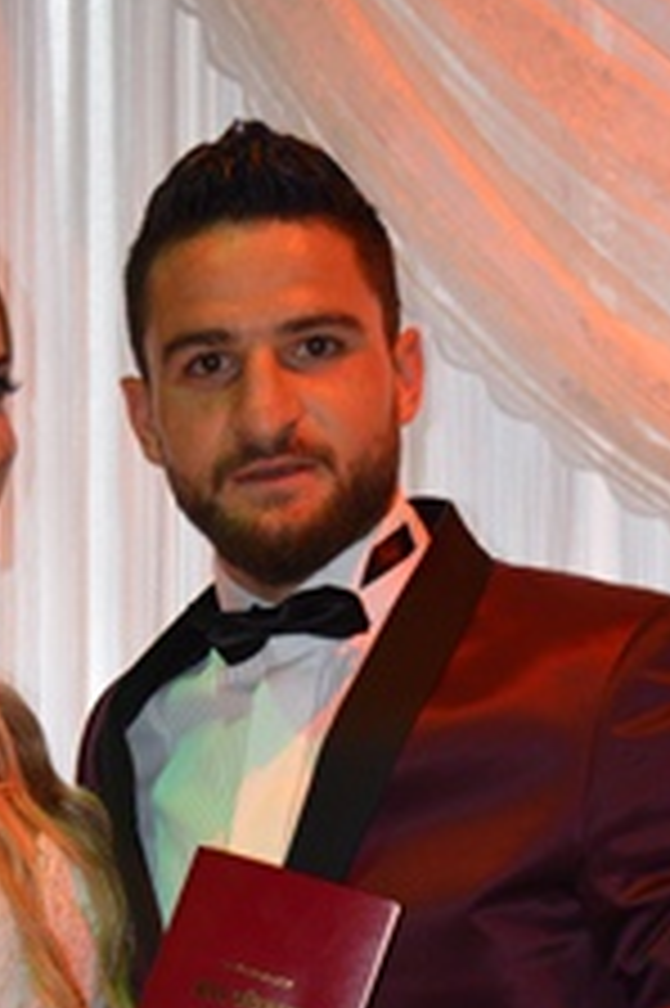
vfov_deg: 19.7
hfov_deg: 13.4
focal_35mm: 102
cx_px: 202
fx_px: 2852
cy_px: 909
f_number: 4.5
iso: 640
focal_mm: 34
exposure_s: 1/60
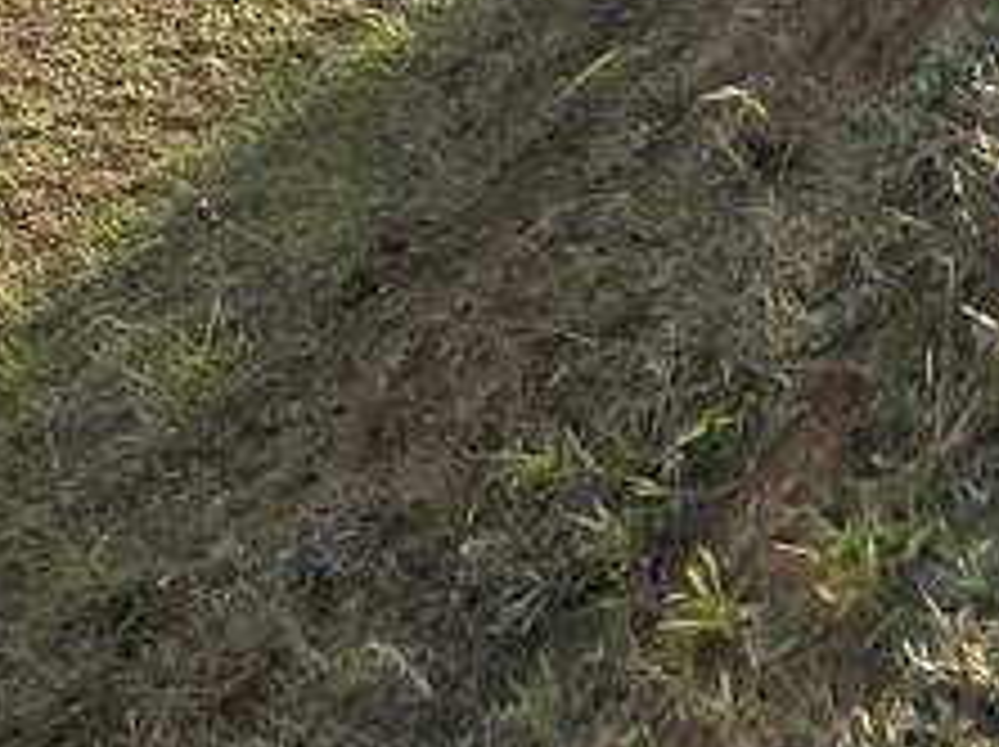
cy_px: -864
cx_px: -814
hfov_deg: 14.4
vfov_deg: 10.9
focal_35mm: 120
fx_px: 3459
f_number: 1.8
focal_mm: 4.25
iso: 32
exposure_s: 1/1543
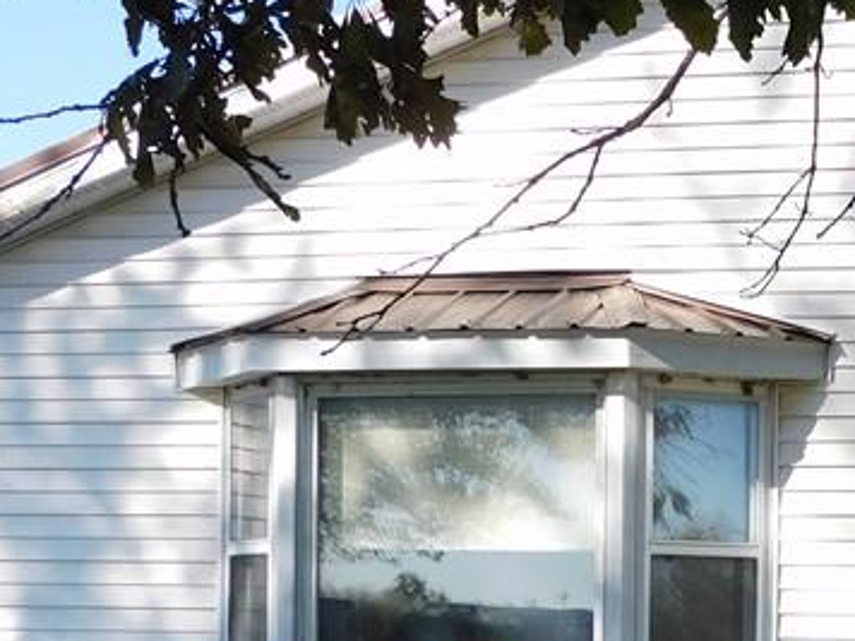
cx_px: 836
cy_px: 675
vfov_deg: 15.2
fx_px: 2346
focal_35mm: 95
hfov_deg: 20.1
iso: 125
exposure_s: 1/500
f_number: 3.6
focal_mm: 5.9
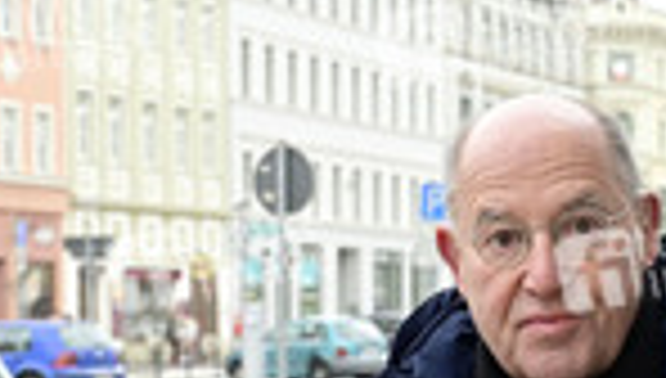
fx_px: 2195
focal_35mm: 124
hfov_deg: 17.1
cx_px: 551
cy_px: 598
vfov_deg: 9.5
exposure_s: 1/200
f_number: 6.3
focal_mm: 39
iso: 640
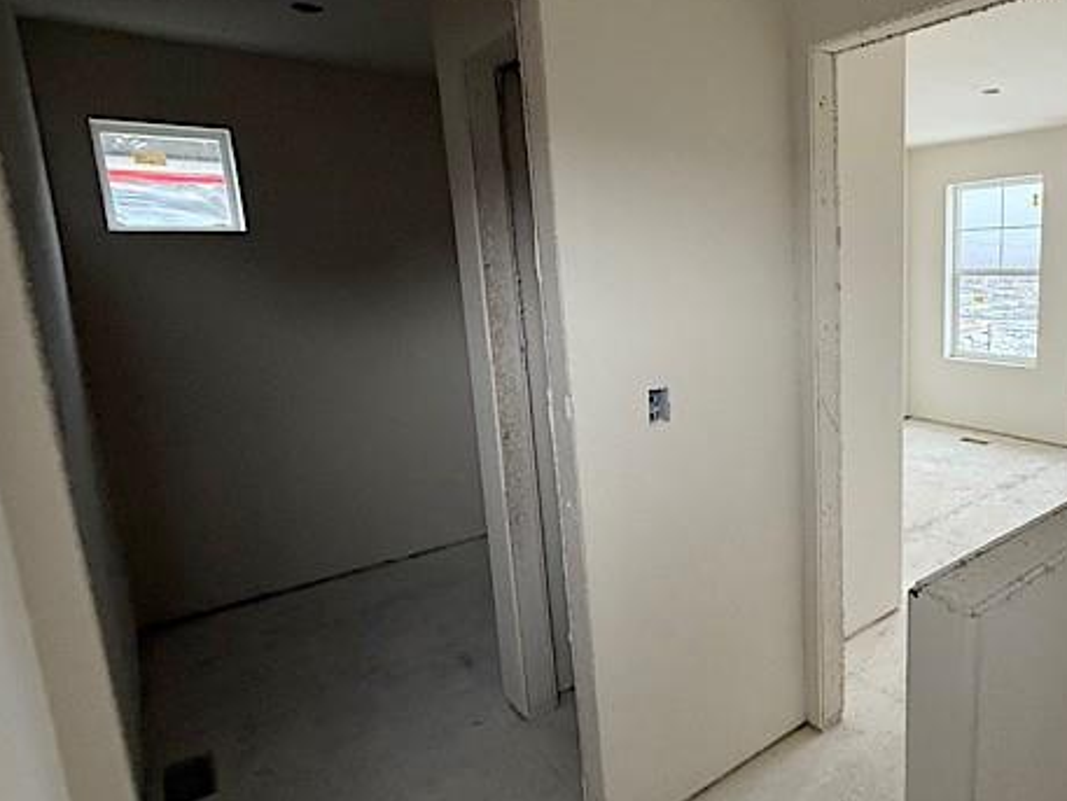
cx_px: 817
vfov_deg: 58.9
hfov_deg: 68.5
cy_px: 379
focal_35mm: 23
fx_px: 709
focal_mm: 2.22
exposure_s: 1/70
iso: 320
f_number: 2.2
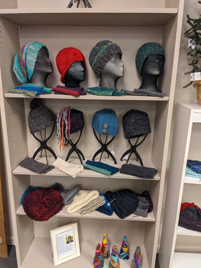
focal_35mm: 27
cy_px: 134
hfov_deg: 51.4
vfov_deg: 65.3
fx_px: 209
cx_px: 100
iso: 77
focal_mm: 4.38
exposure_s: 1/26
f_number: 1.73
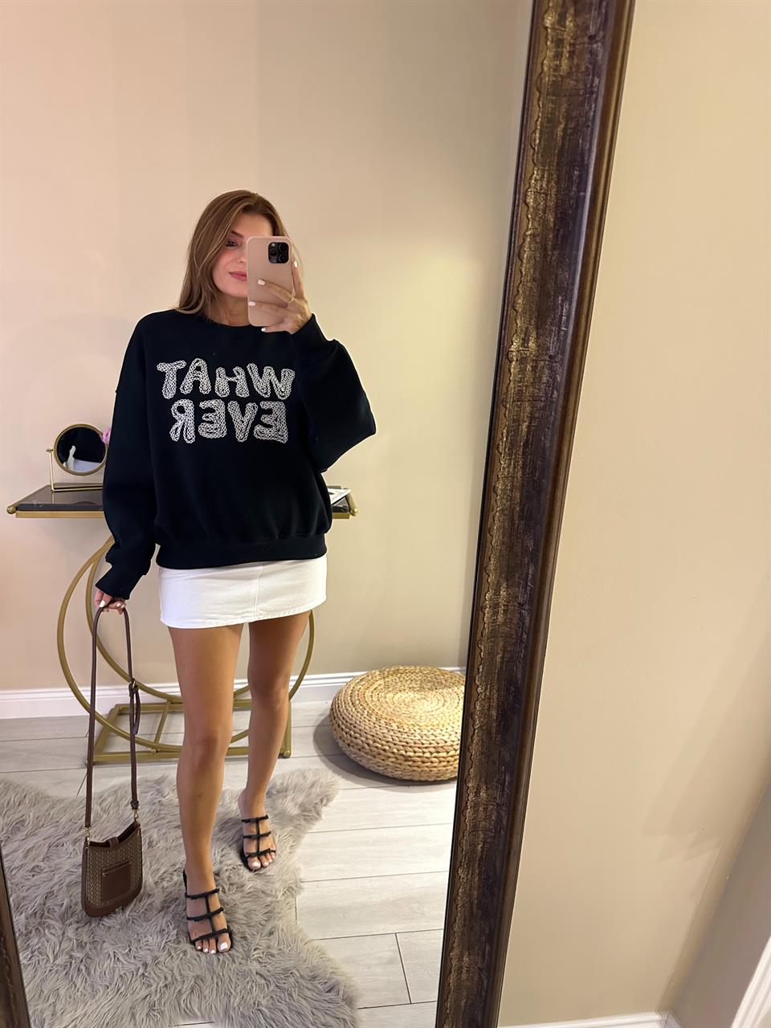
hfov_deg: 56.8
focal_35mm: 24
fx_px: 713
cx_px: 386
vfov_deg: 71.6
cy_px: 514
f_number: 1.78
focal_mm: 6.86
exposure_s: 1/60
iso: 500
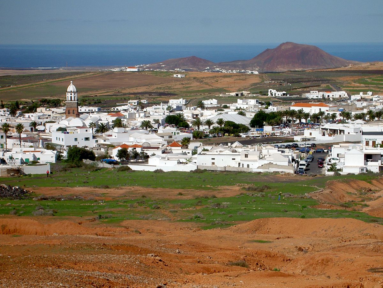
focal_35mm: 102
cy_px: 144
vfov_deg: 14.5
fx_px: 1129
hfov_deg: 19.3
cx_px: 192
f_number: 8.3
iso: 50
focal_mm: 16.8
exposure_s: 1/400
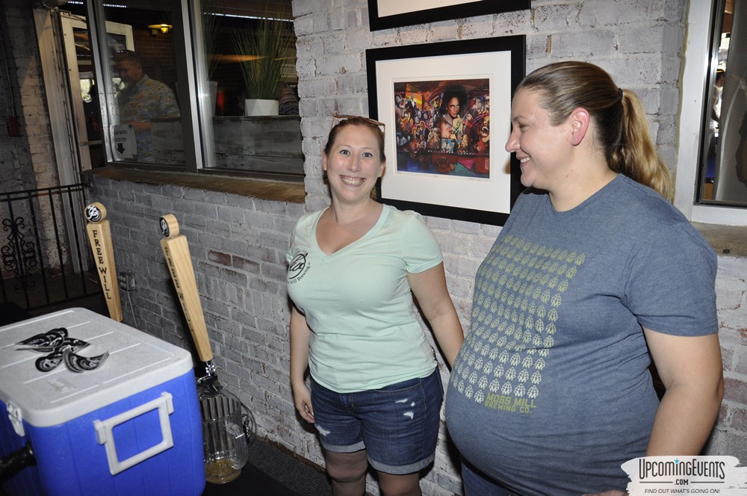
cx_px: 374
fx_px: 560
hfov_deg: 67.4
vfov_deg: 47.8
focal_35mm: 27
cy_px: 248
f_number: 5
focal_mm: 18
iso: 400
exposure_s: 1/60
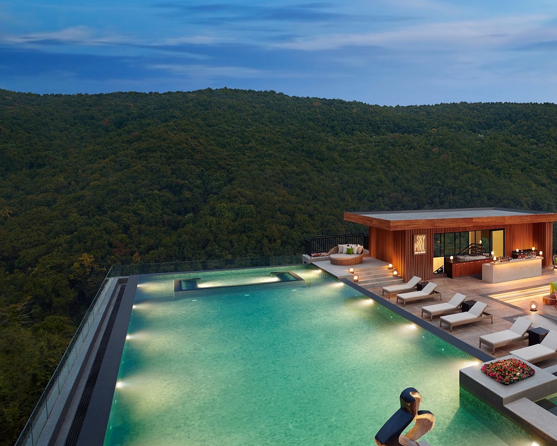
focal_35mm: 27
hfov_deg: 58.4
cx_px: 458
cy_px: 187
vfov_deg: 53.0
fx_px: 445
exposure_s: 1/5
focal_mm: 17
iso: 100
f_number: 9
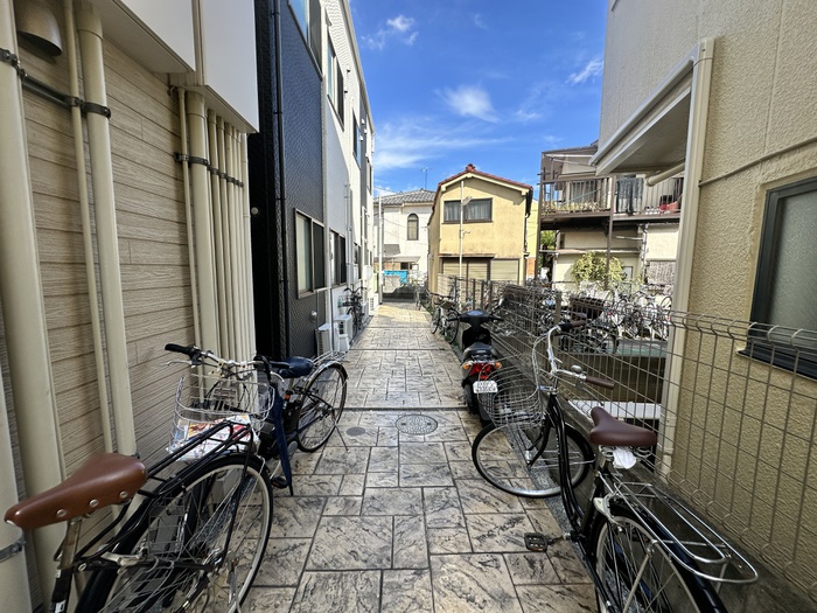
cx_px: 408
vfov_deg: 85.7
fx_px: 330
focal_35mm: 14
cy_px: 306
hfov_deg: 102.1
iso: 40
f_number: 2.2
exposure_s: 1/955
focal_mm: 2.22
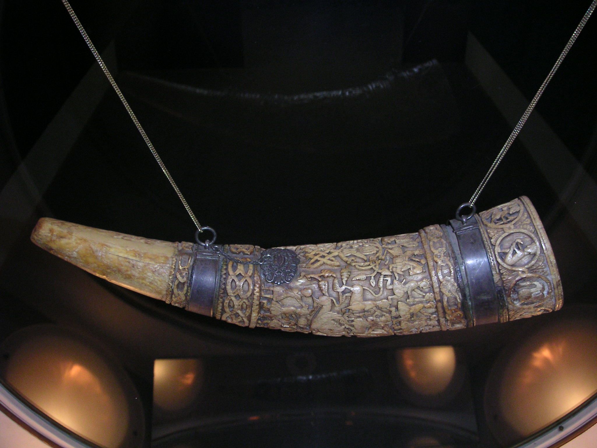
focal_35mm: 38
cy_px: 224
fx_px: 655
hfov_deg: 49.0
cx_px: 298
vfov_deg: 37.7
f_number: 2.8
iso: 160
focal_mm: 6
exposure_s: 1/45
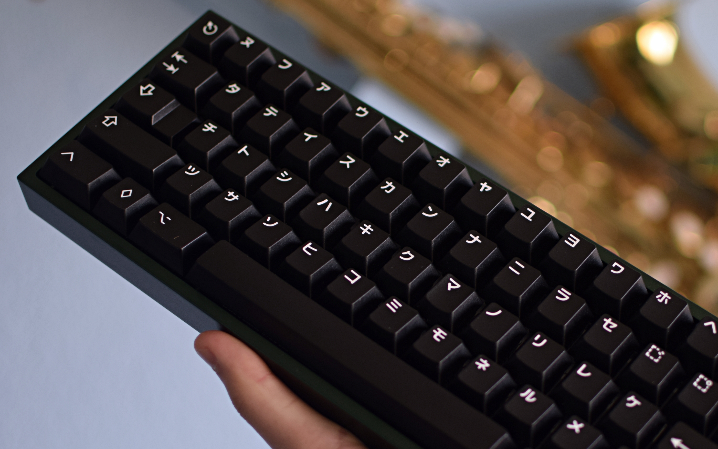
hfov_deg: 27.1
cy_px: 317
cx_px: 460
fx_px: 1482
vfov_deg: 17.2
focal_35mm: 76
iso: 100
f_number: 2
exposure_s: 1/80
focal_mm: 35
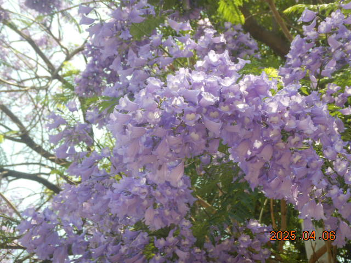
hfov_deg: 31.7
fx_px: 619
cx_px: 176
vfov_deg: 24.0
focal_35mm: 61
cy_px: 132
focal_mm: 11
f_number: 4.4
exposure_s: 1/200
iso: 125
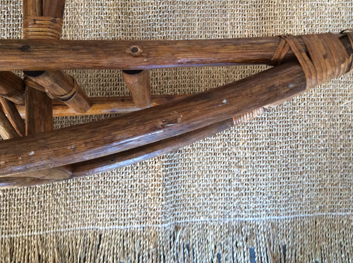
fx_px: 428
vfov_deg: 34.0
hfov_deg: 44.9
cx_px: 179
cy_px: 95
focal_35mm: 42
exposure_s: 1/25
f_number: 2.4
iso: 160
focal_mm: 3.3
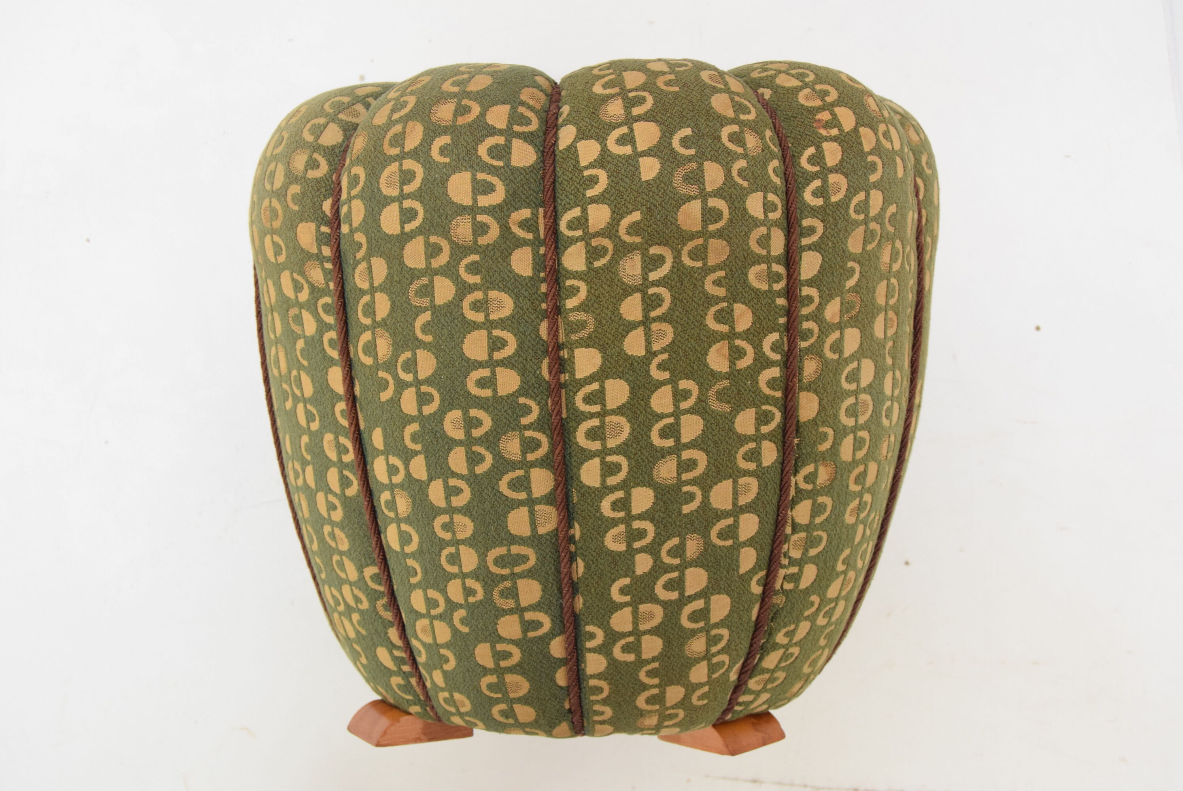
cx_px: 592
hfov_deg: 42.3
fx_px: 1529
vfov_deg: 29.0
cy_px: 396
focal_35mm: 46
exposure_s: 1/160
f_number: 6.3
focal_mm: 31
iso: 1600
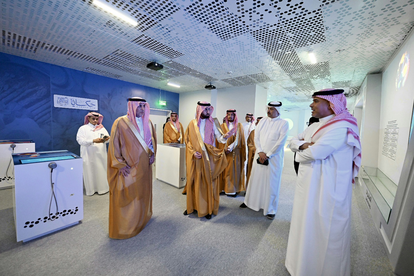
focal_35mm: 14
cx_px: 207
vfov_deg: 81.2
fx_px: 161
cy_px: 138
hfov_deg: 104.3
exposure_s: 1/50
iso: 4000
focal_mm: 14
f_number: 2.8
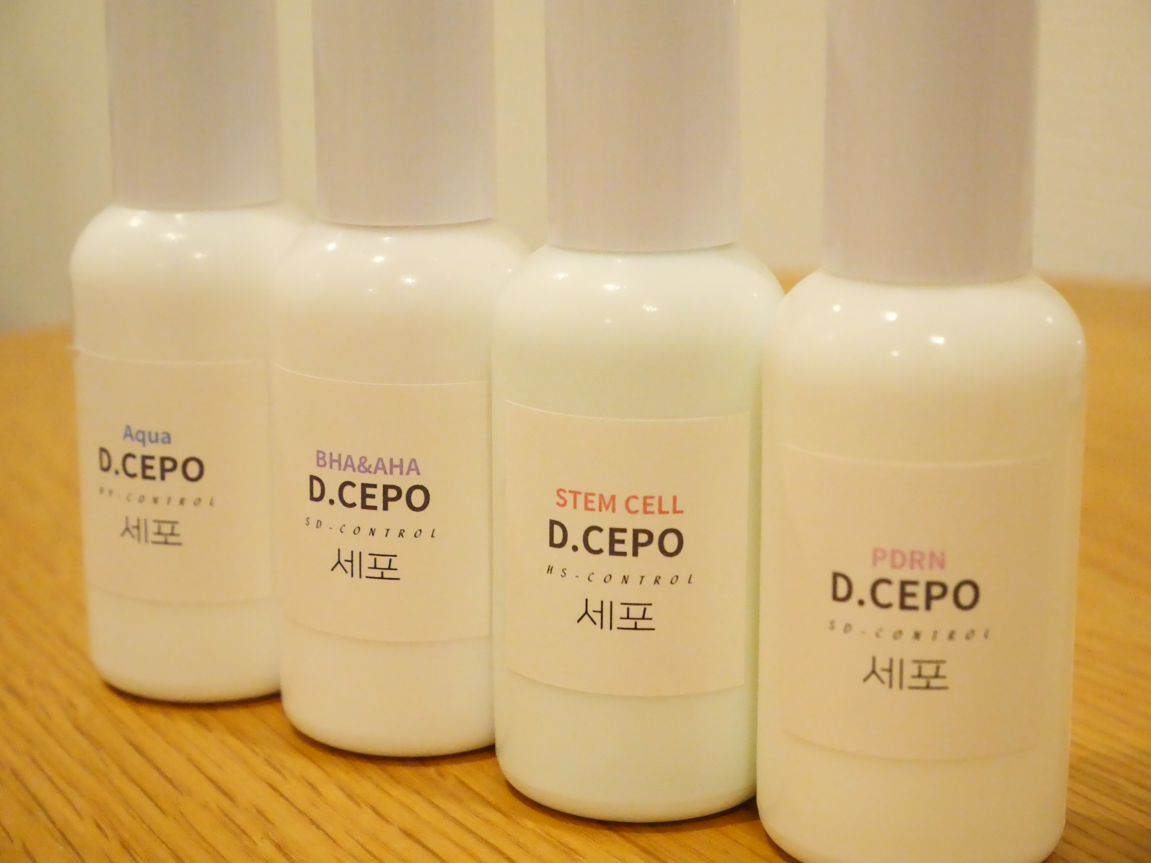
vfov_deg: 22.9
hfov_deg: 30.3
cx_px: 576
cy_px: 432
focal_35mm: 64
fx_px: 2128
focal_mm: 32
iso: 10000
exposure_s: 1/125
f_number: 5.6
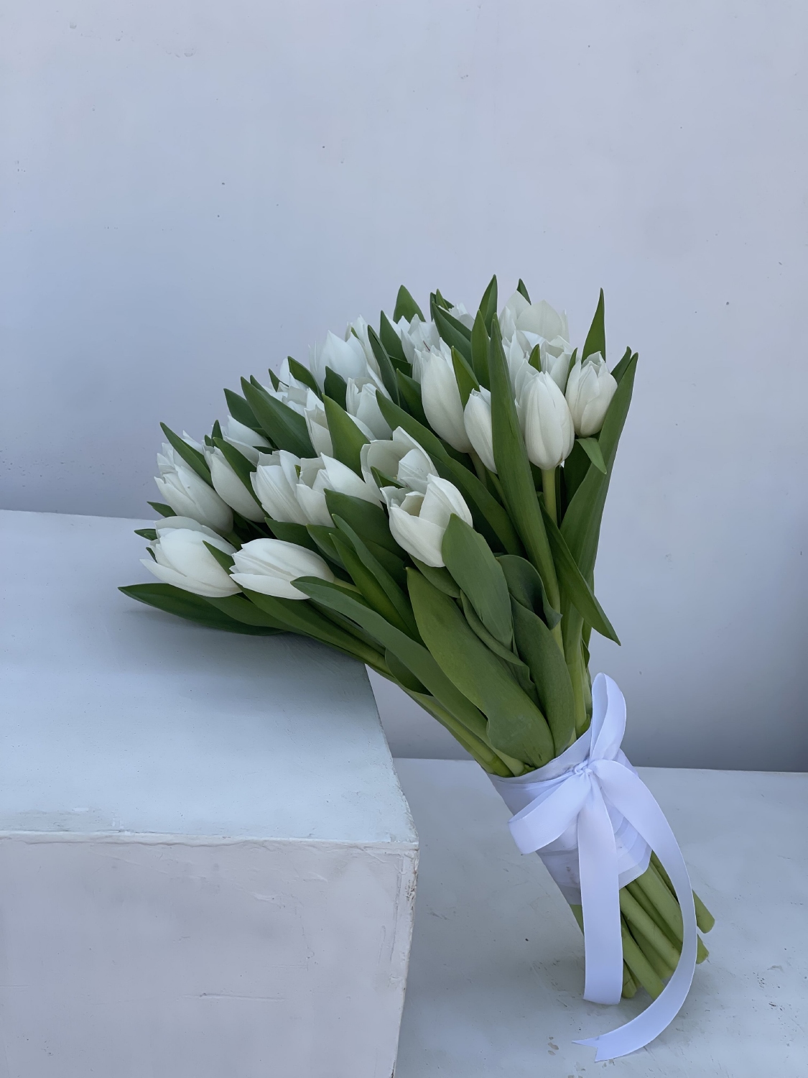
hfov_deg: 22.9
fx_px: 1992
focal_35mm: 64
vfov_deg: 30.3
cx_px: 404
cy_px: 539
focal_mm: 7.5
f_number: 2.2
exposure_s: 1/626
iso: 20
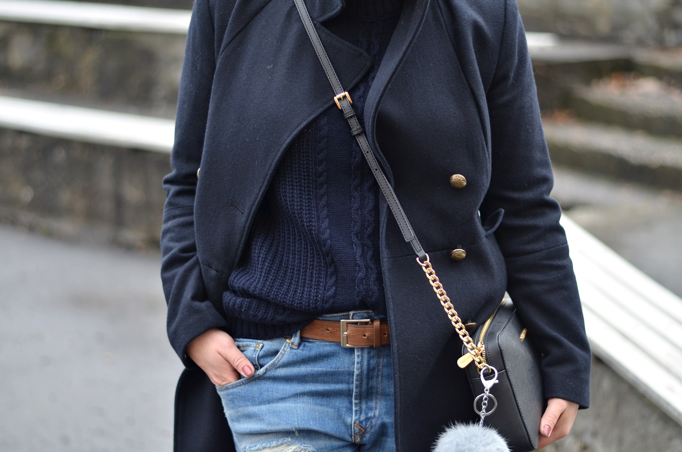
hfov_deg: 27.0
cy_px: 226
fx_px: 1418
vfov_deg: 18.1
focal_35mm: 75
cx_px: 341
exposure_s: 1/400
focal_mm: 50
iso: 160
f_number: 1.8
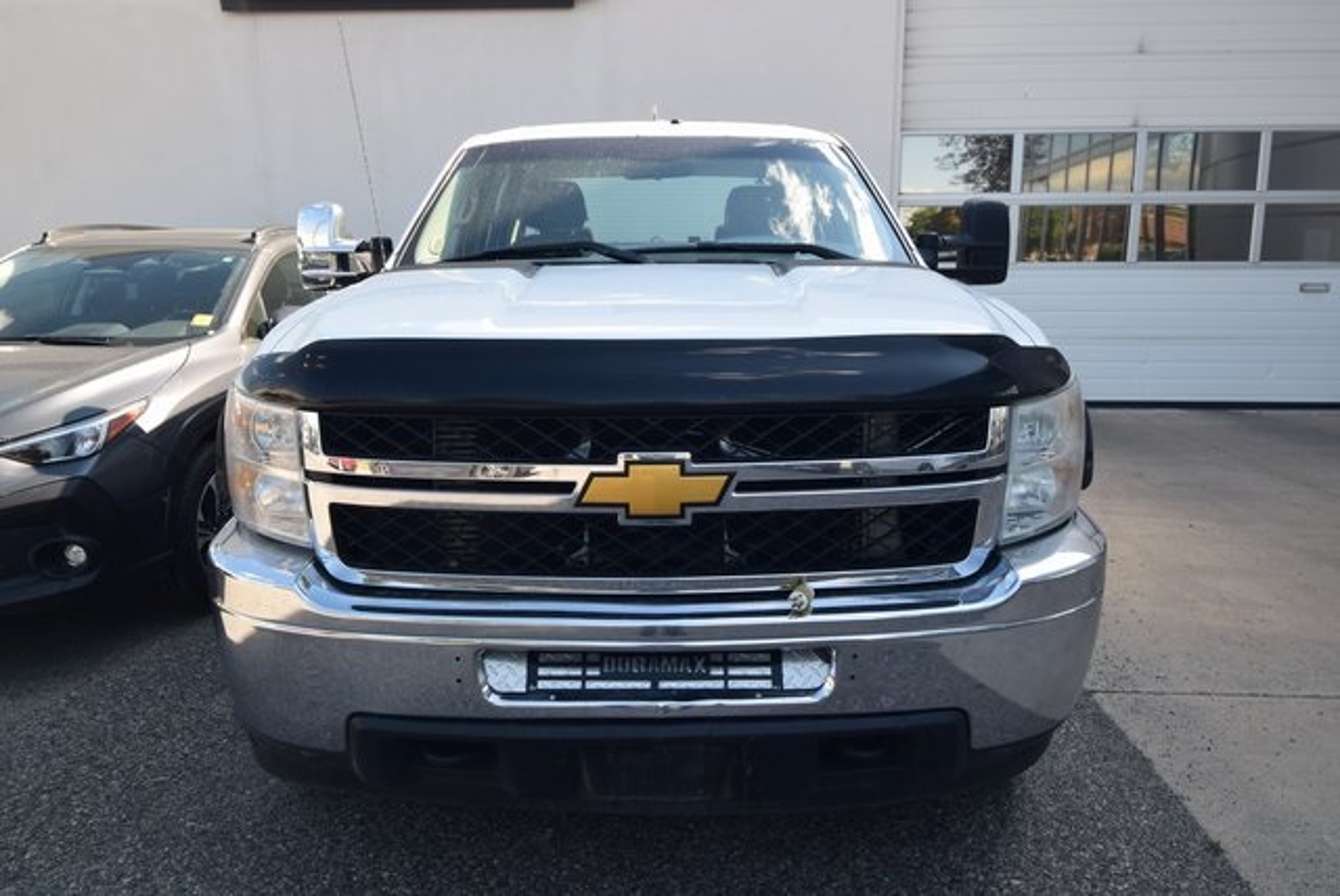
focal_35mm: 26
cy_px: 448
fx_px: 950
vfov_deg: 50.5
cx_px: 670
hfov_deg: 70.4
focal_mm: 17
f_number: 9
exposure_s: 1/160
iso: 400
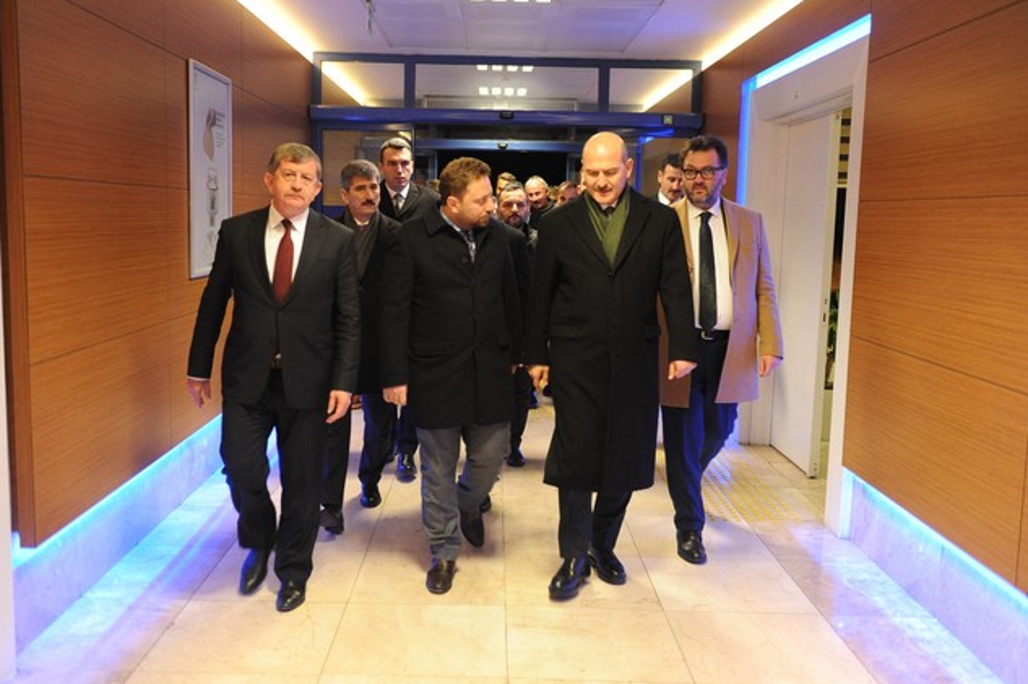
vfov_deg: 36.8
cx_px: 487
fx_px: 1027
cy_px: 335
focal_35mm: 36
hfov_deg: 53.1
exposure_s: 1/125
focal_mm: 34
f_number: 2.8
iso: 2500
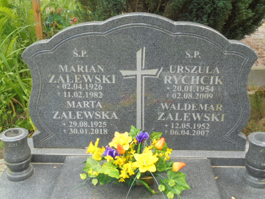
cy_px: 100
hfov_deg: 43.9
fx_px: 329
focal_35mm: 43
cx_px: 132
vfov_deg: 33.6
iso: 100
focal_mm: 7.8
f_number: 4.5
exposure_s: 1/80
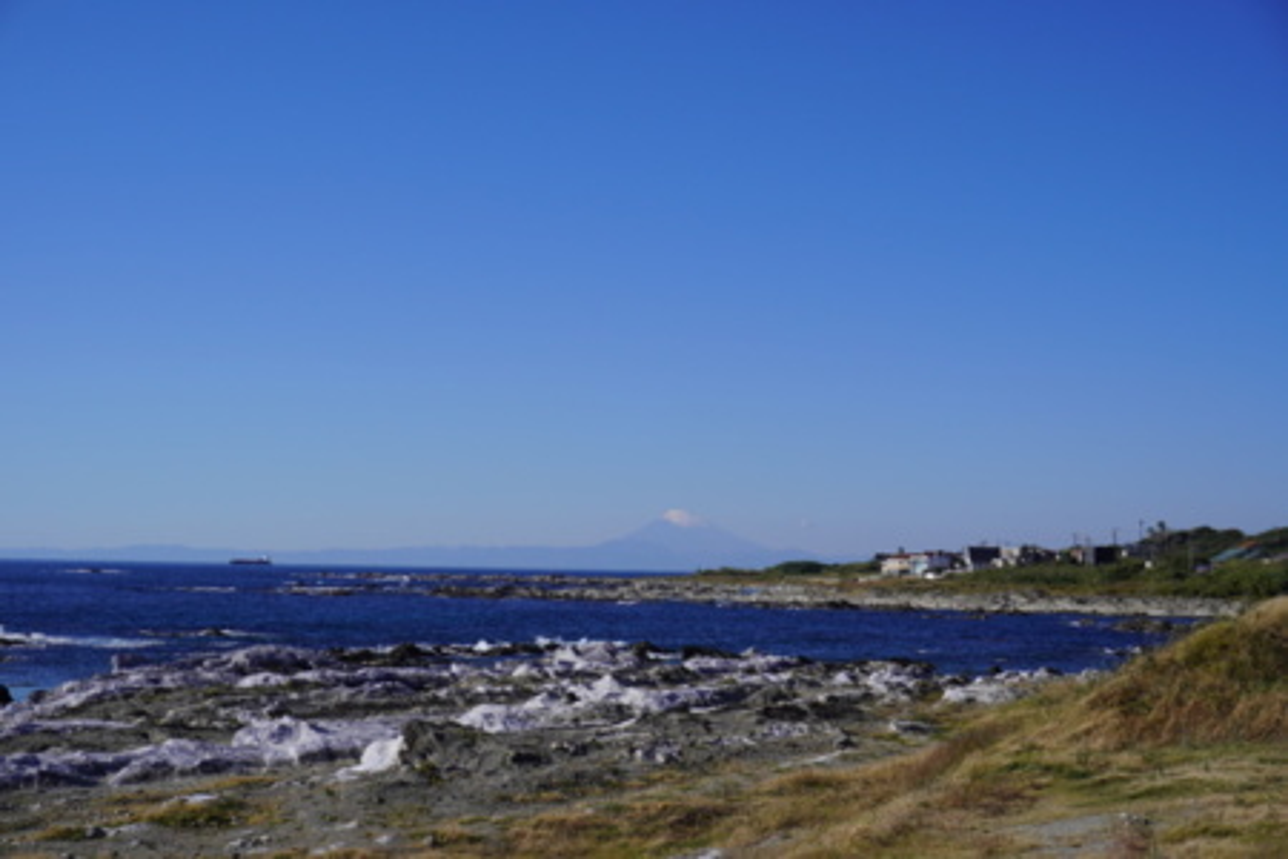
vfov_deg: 25.1
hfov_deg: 36.9
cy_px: 430
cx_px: 644
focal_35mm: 54
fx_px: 1932
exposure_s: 1/320
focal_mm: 36
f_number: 11
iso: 100
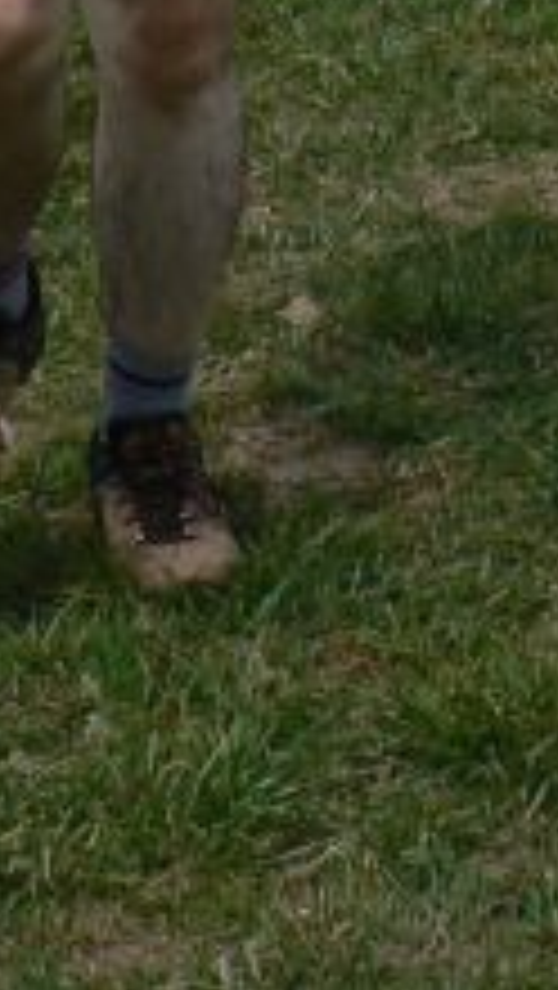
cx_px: 207
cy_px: -506
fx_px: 3125
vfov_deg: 16.4
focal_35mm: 119
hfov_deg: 10.2
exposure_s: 1/400
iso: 80
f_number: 7.1
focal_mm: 6
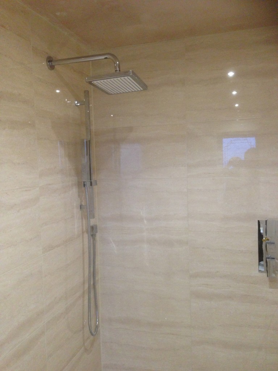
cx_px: 139
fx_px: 353
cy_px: 186
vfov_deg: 55.4
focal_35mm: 33
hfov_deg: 42.9
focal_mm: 4.13
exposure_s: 1/20
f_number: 2.4
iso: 250
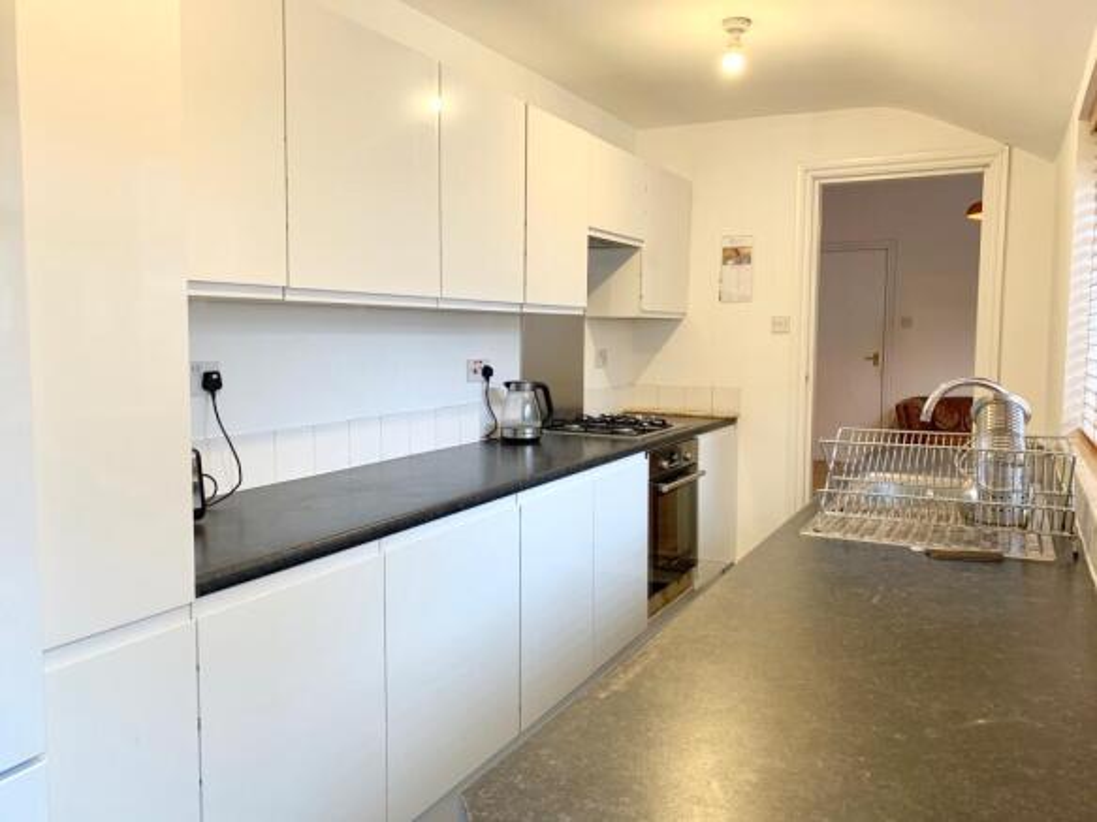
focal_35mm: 26
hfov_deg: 67.3
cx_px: 548
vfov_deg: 53.0
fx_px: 824
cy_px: 411
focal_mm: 4.25
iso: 80
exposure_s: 1/50
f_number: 1.8
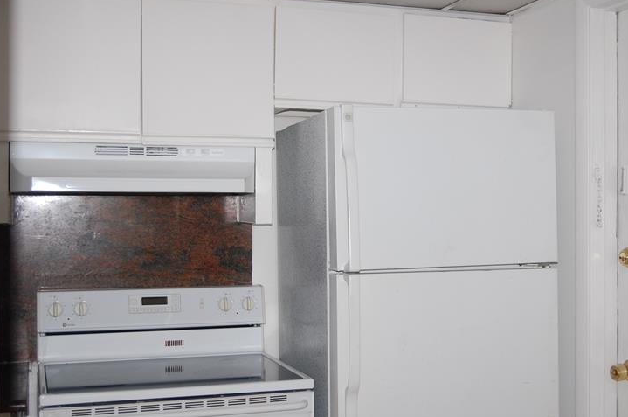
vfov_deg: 26.9
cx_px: 338
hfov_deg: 39.6
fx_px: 871
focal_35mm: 50
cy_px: 212
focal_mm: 30
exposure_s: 1/60
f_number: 4.2
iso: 400
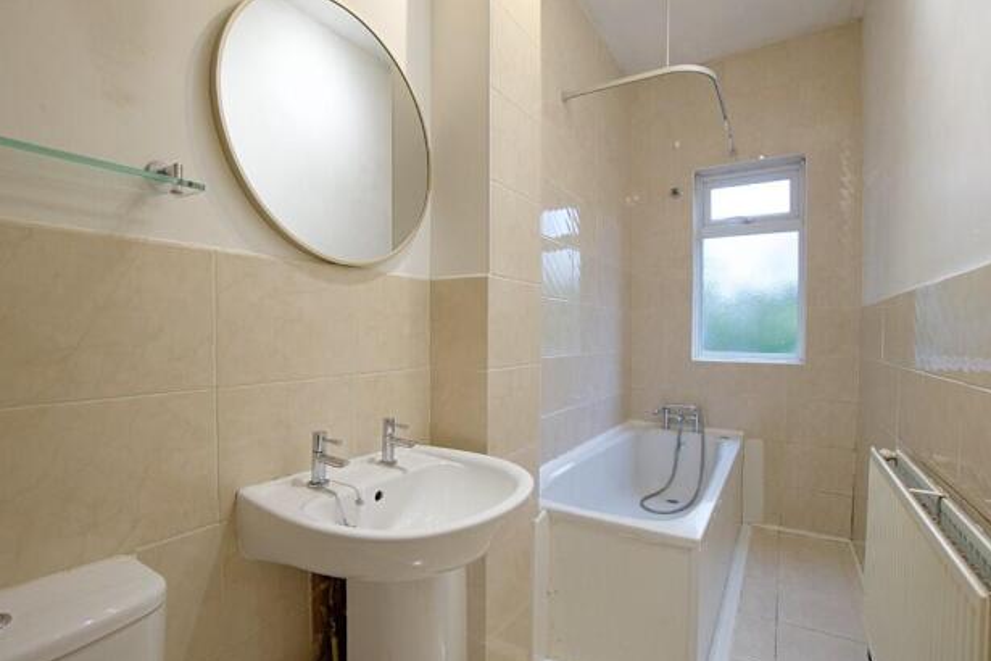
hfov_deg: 96.7
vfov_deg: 73.7
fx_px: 440
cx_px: 490
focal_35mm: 16
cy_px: 349
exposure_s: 1/160
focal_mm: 10
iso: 1000
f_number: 4
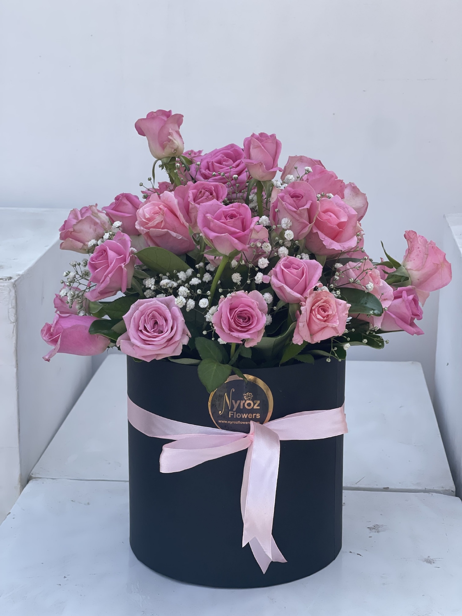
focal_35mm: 64
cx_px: 231
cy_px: 308
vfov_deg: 30.3
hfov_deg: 22.9
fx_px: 1139
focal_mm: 7.5
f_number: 2.2
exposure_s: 1/595
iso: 20
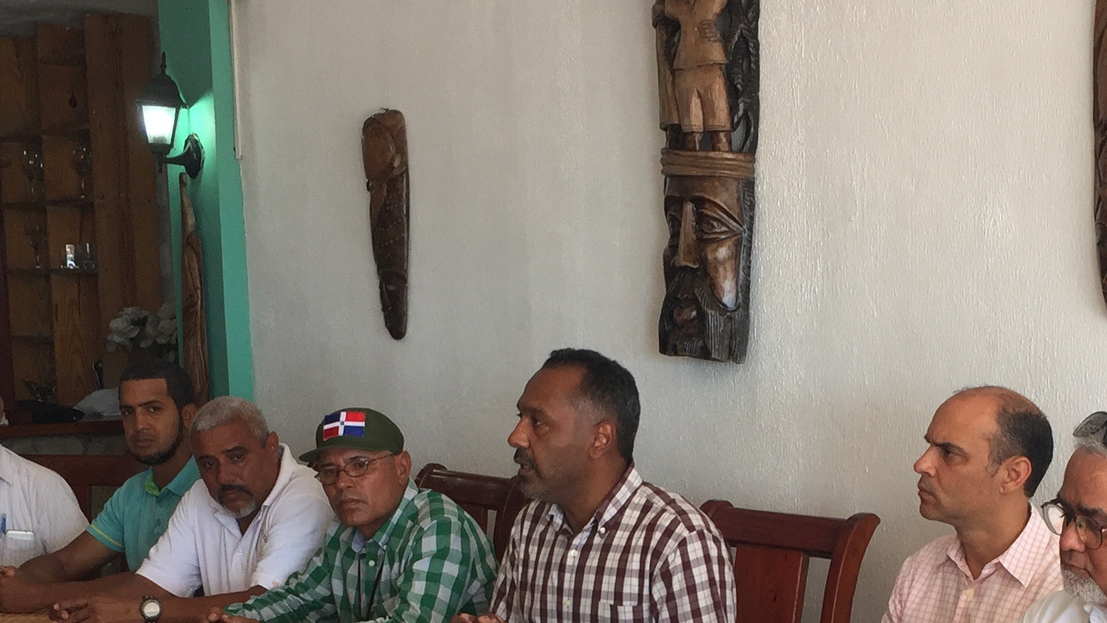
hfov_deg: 30.4
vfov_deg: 16.8
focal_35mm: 69
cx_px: 719
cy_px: 722
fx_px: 2025
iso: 40
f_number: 2.2
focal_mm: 4.15
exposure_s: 1/60
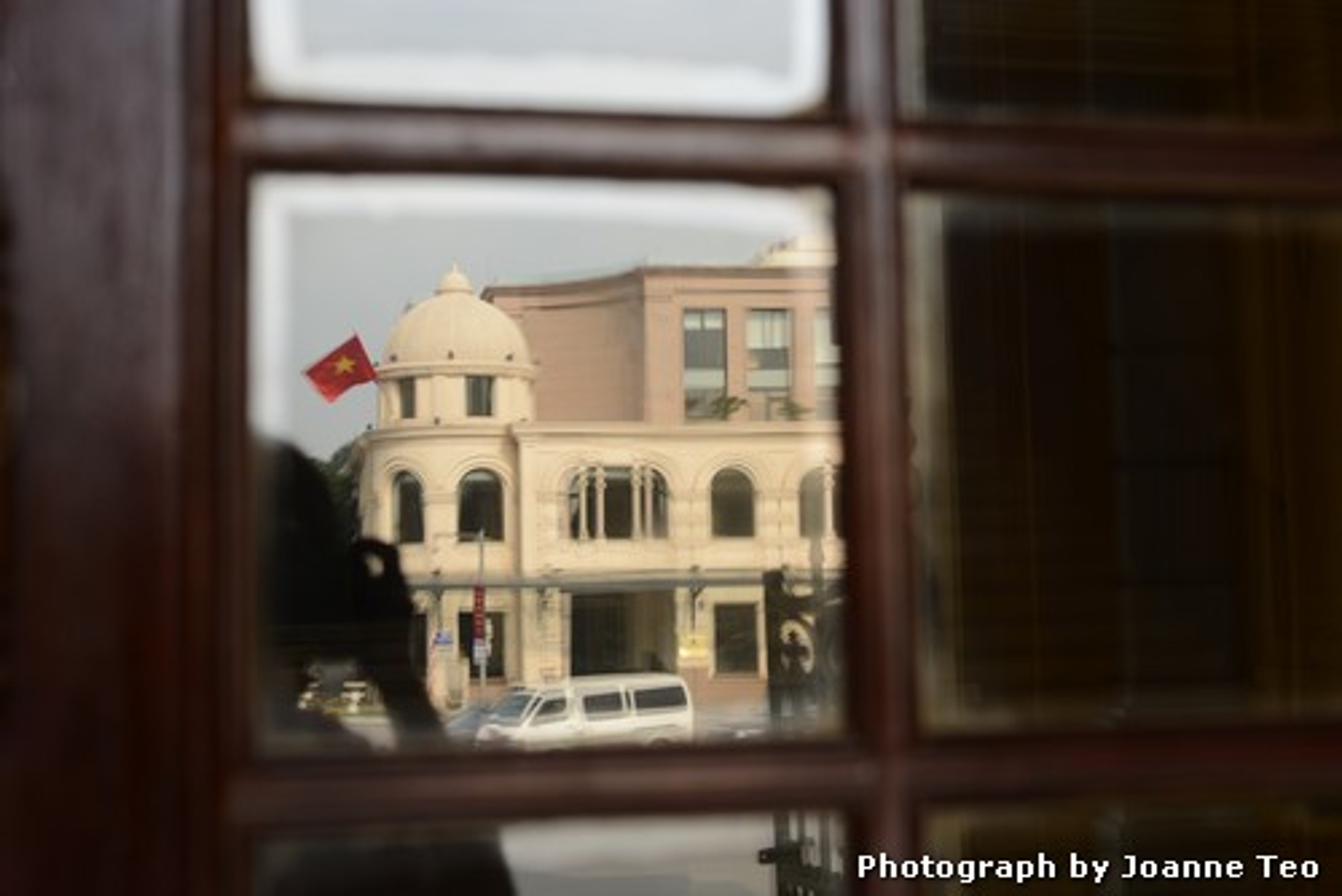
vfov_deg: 27.0
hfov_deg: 39.6
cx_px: 671
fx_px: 1865
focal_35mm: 50
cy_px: 448
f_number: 5
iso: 100
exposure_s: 1/60
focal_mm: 50
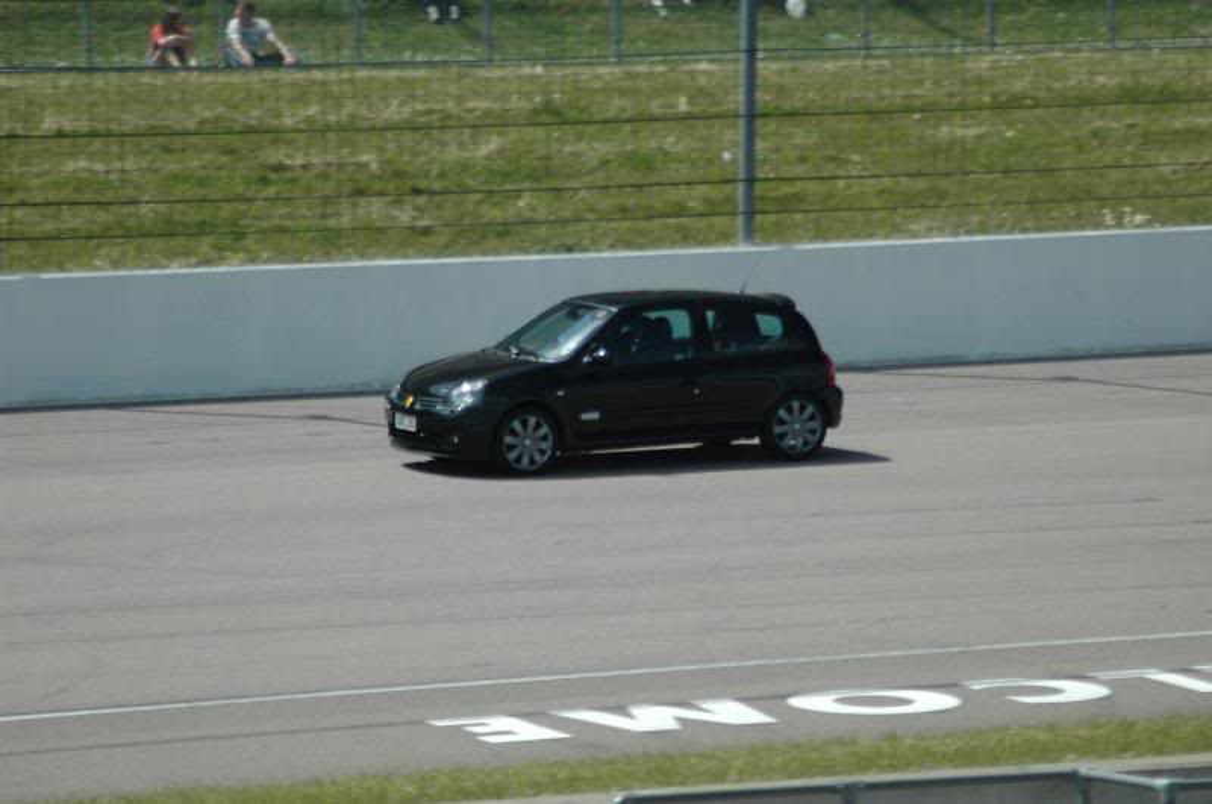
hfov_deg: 9.5
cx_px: 606
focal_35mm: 218
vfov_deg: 6.3
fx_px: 7312
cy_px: 402
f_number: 4.5
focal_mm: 145
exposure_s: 1/1000
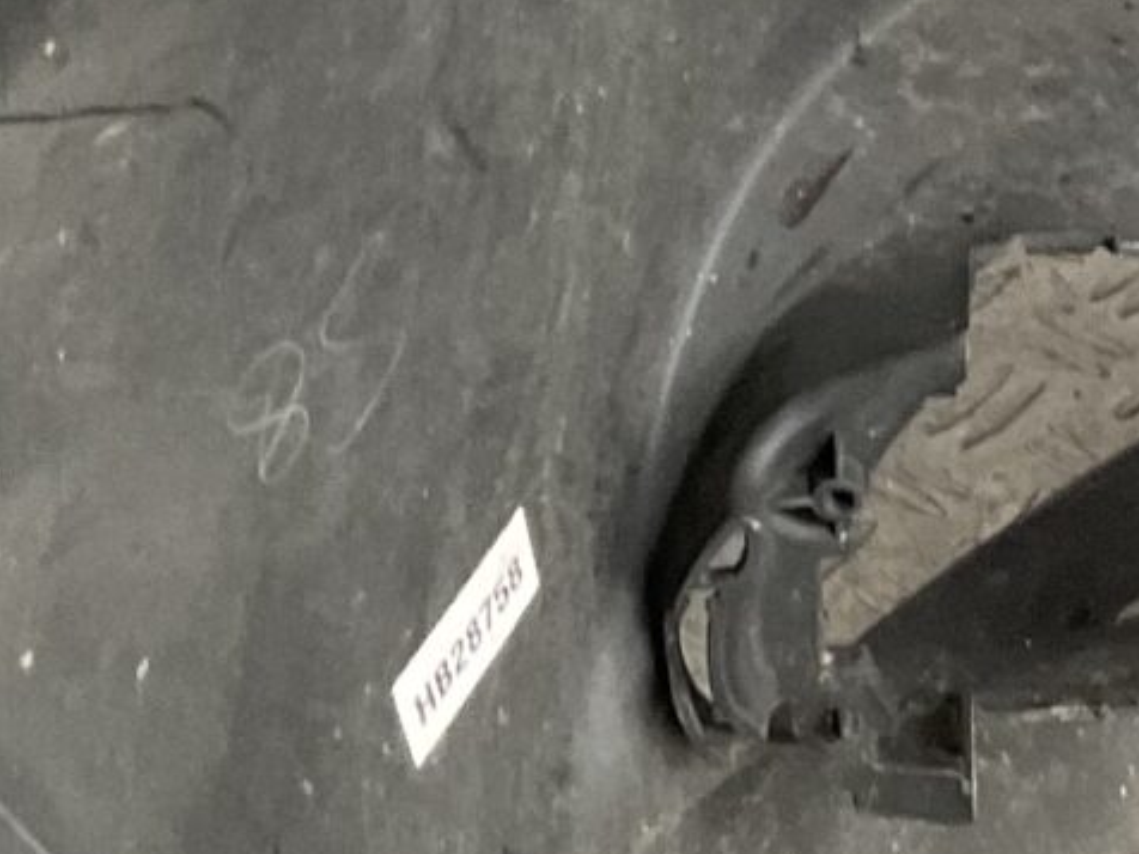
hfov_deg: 11.7
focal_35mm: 156
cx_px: 2065
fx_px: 5133
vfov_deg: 9.4
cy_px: -67
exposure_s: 1/50
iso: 64
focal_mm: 3
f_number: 1.8
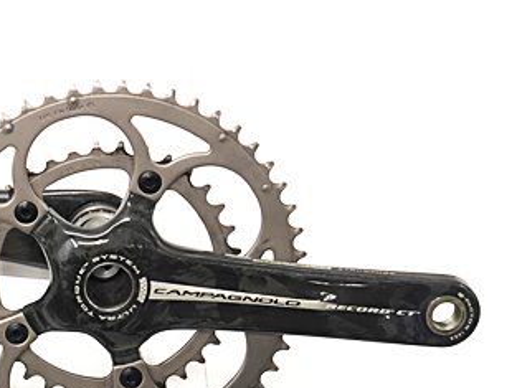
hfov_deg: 14.5
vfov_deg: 11.0
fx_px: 1987
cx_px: -31
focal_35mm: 133
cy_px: 442
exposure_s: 1/33
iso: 100
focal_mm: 6
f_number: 2.4
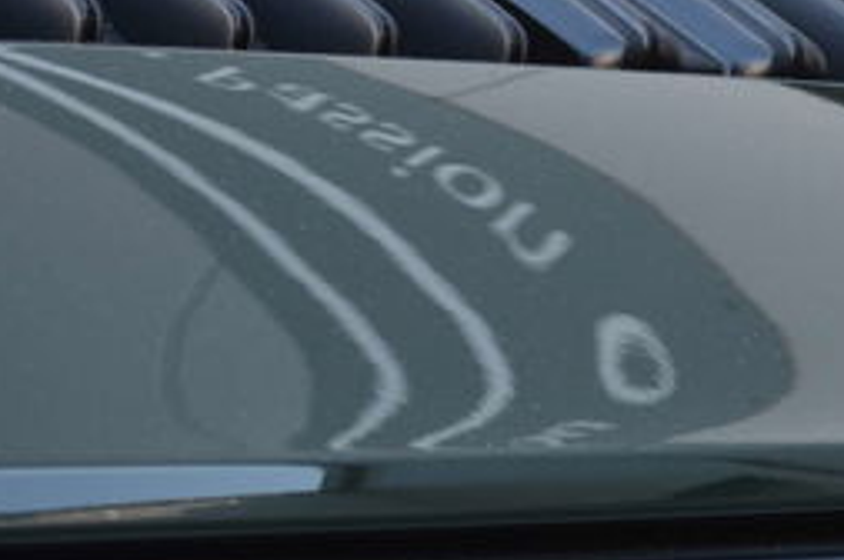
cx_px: 1154
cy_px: 837
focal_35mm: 191
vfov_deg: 7.1
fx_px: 4472
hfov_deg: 10.5
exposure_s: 1/60
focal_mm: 42
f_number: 5.6
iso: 180
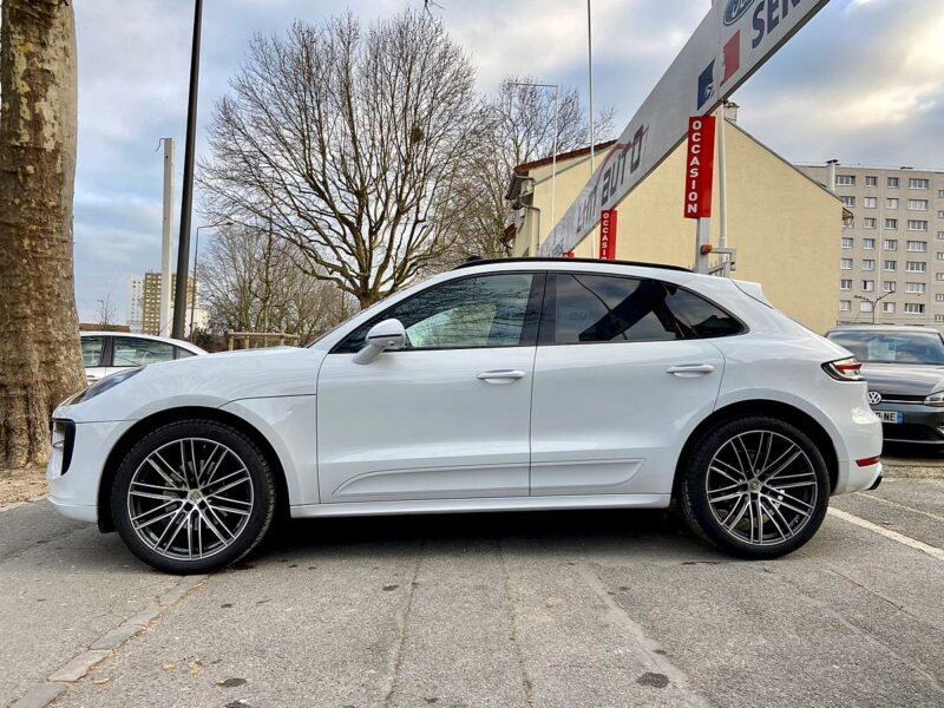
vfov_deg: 53.1
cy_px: 354
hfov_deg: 67.3
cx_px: 472
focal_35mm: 26
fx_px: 709
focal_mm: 4.25
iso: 32
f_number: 1.8
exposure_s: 1/175
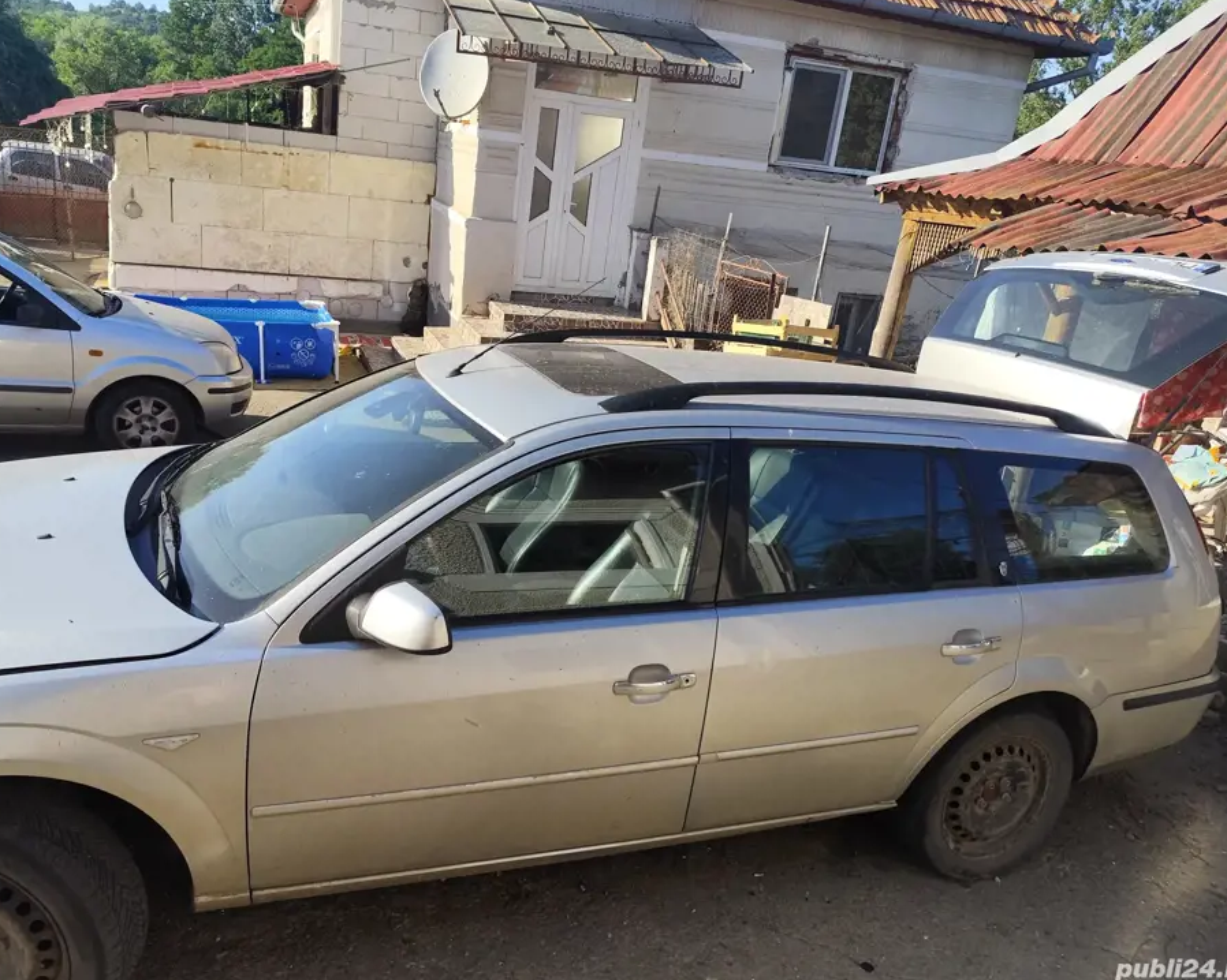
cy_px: 476
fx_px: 908
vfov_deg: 56.8
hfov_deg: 68.0
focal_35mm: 25
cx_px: 575
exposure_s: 1/799
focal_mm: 6.19
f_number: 1.65
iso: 50
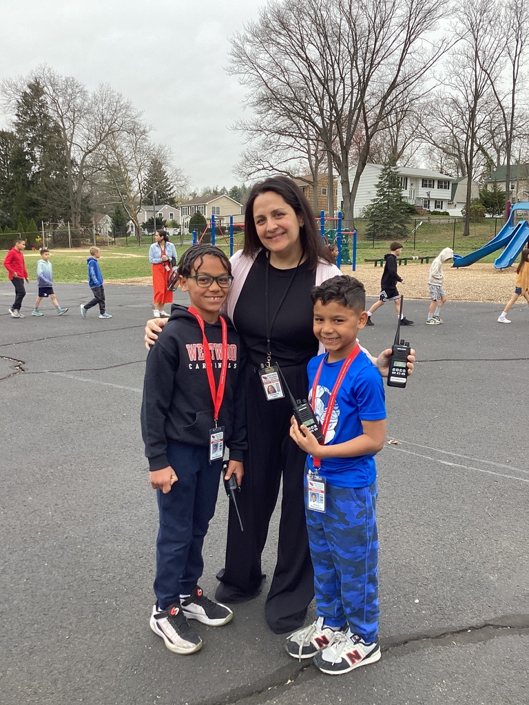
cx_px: 264
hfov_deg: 45.4
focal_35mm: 31
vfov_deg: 58.4
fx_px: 632
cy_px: 352
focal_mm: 3.3
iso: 32
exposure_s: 1/100
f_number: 2.4
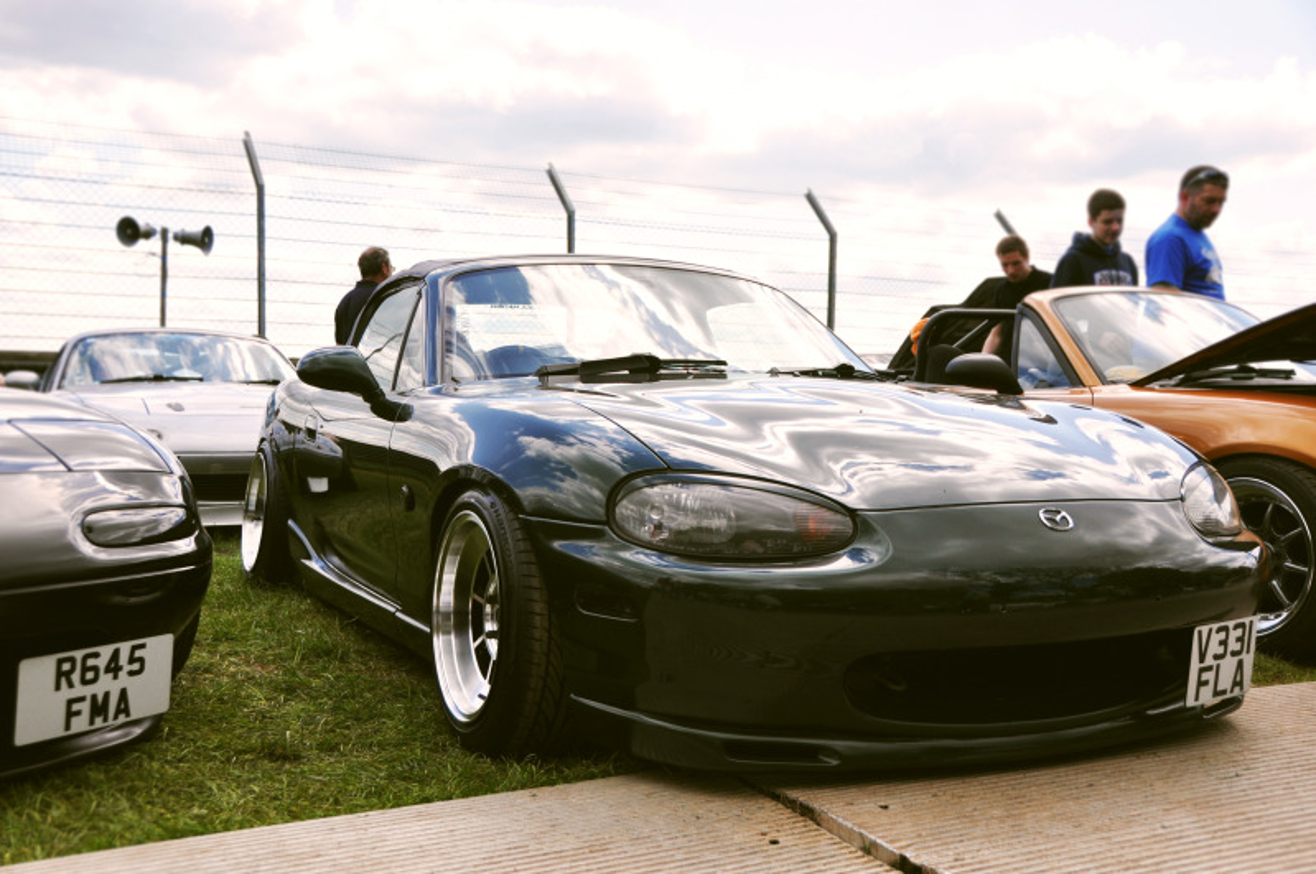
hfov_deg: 53.2
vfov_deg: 36.8
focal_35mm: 36
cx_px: 658
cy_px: 437
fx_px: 1315
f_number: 3.8
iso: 200
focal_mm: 24
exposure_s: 1/1600
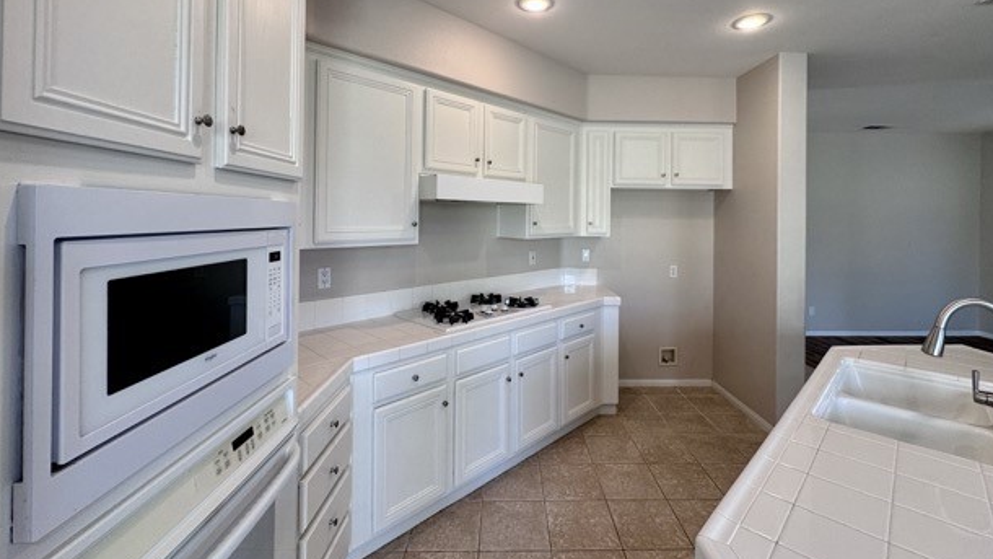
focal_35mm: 16
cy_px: 215
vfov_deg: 66.2
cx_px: 516
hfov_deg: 99.3
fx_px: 421
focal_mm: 2.22
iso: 125
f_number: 2.2
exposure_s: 1/120
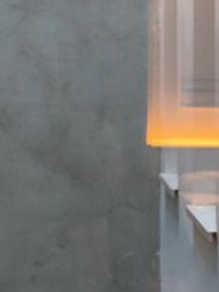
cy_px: 48
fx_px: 860
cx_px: 54
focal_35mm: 102
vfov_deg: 19.0
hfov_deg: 14.4
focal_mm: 6
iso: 125
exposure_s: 1/33
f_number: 2
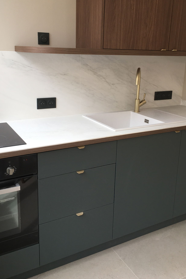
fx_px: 271
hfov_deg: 37.9
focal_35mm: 35
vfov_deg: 54.3
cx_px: 94
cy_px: 123
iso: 25
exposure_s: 1/100
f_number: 2.2
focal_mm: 4.15
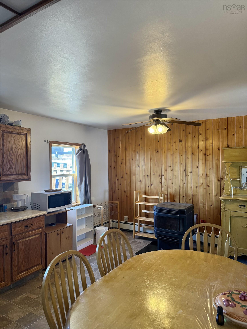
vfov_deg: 71.6
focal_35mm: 24
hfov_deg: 56.8
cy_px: 164
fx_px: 228
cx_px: 124
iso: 200
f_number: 1.78
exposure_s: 1/120
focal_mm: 6.76
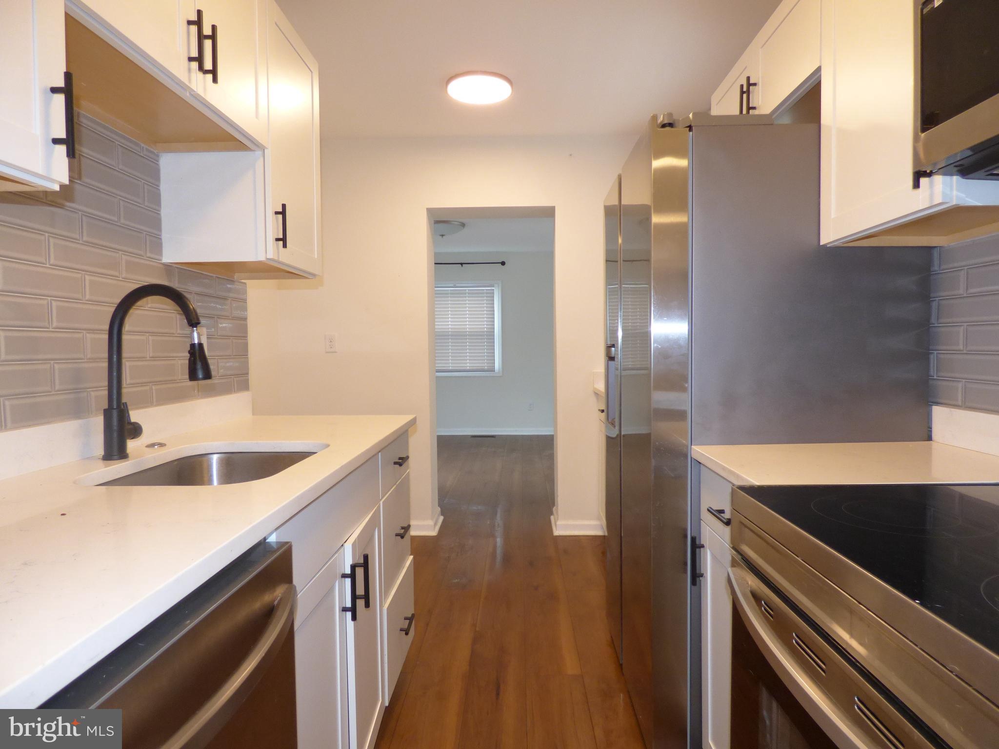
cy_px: 374
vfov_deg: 66.0
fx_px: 577
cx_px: 500
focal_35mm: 20
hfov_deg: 81.7
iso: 250
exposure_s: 1/50
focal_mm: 3.58
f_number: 2.8
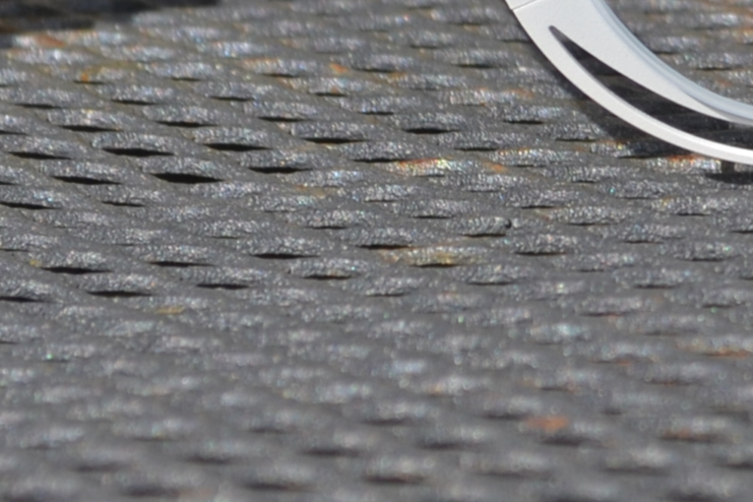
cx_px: 1148
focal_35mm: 350
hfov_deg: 5.8
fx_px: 7320
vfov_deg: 3.9
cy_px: -288
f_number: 7.1
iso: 100
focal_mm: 50
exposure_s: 1/200
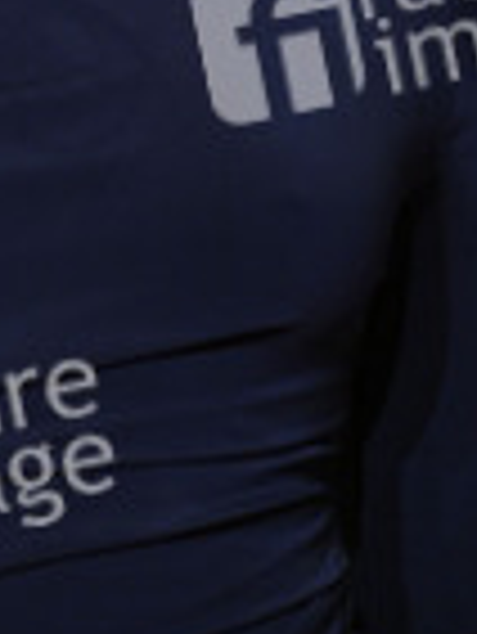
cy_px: -207
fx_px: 8989
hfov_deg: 3.0
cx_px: 14
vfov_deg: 4.0
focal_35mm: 490
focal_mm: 180
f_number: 5.6
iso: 5000
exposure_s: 1/200
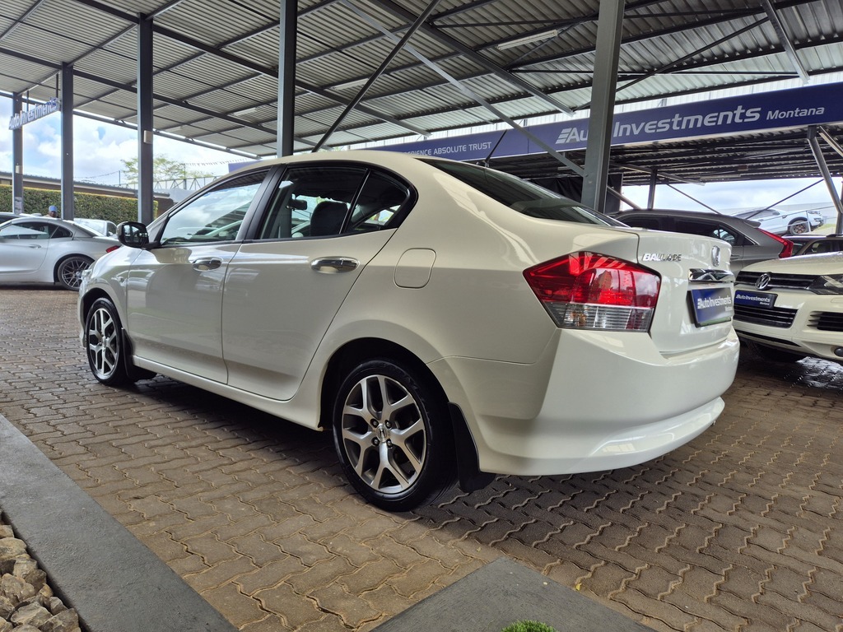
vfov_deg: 58.9
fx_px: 560
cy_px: 316
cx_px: 422
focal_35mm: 23
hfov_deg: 73.9
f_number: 1.8
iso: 25
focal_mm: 5.4
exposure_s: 1/348
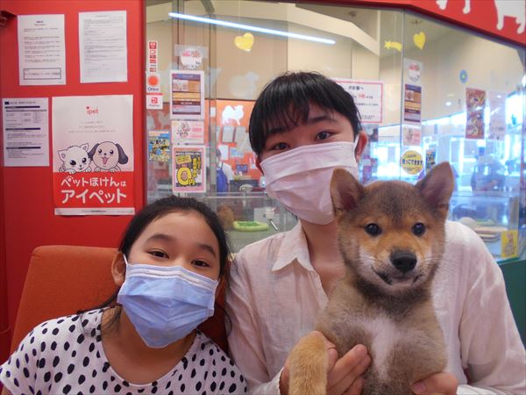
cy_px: 198
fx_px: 395
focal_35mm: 26
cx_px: 263
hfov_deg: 67.3
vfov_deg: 53.1
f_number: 3.2
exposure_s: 1/30
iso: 140
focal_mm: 4.6
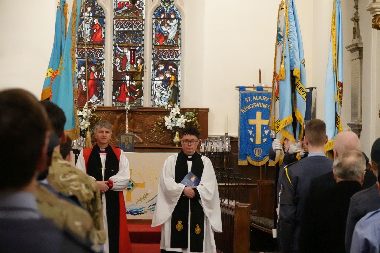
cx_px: 190
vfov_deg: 9.2
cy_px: 126
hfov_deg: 13.8
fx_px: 1573
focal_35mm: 149
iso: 6400
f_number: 4
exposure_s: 1/500
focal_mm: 54.57
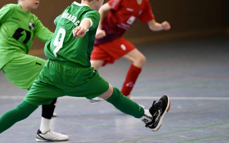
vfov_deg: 3.9
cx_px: 79
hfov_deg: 6.2
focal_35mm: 338
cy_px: 48
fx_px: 2110
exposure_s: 1/1250
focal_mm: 200
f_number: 2.8
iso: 5000
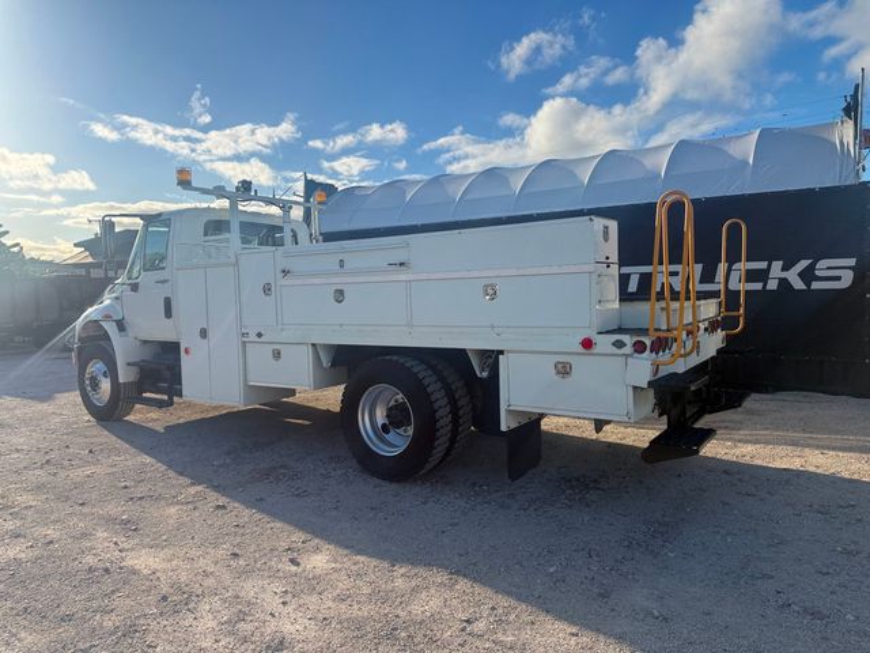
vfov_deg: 56.8
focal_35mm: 24
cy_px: 326
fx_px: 603
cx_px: 435
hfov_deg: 71.6
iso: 100
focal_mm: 6.76
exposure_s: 1/4975
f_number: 1.78
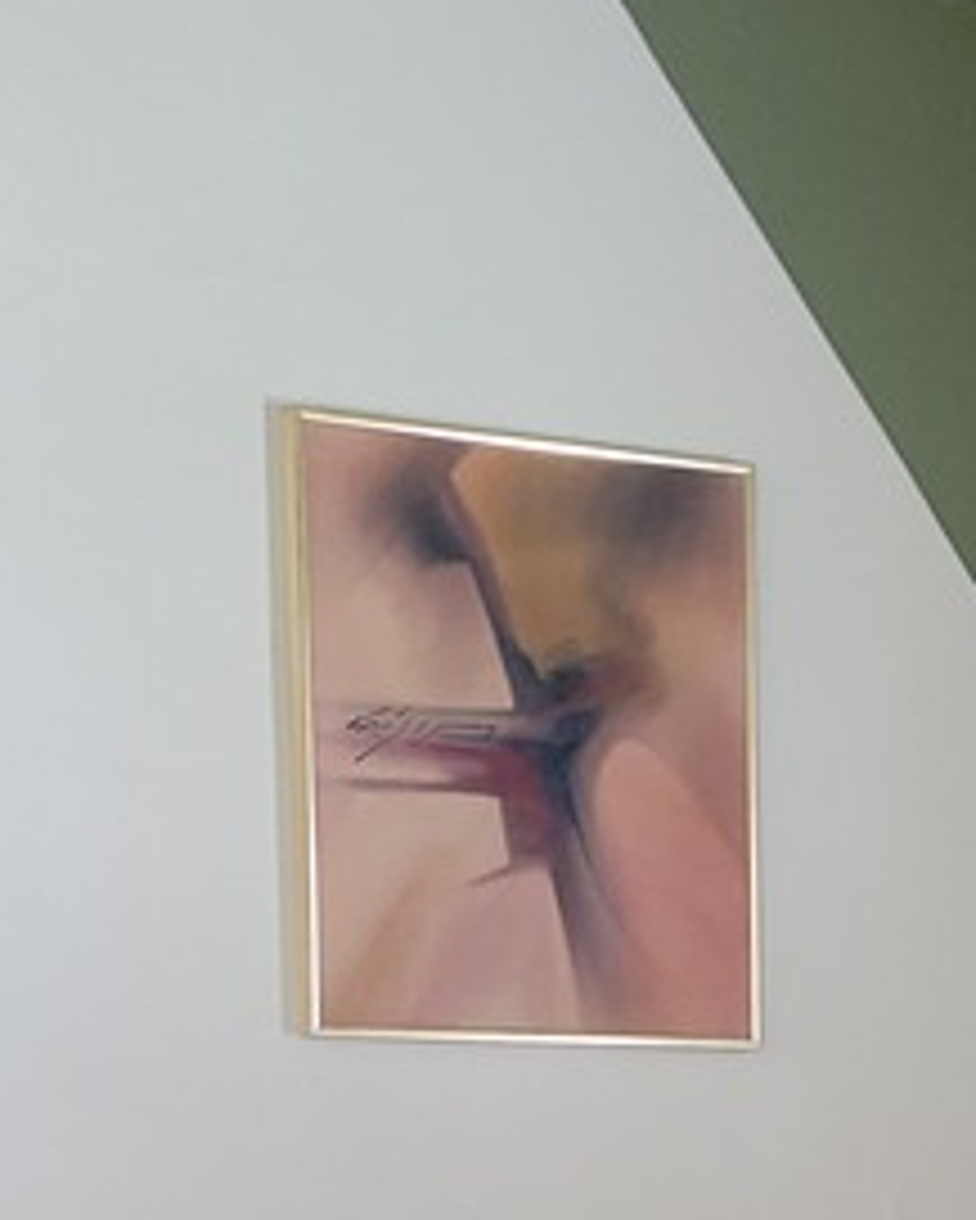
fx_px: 3645
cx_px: 1111
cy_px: 1670
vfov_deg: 17.6
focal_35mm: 101
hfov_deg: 14.8
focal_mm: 5.4
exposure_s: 1/10
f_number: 1.8
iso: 160
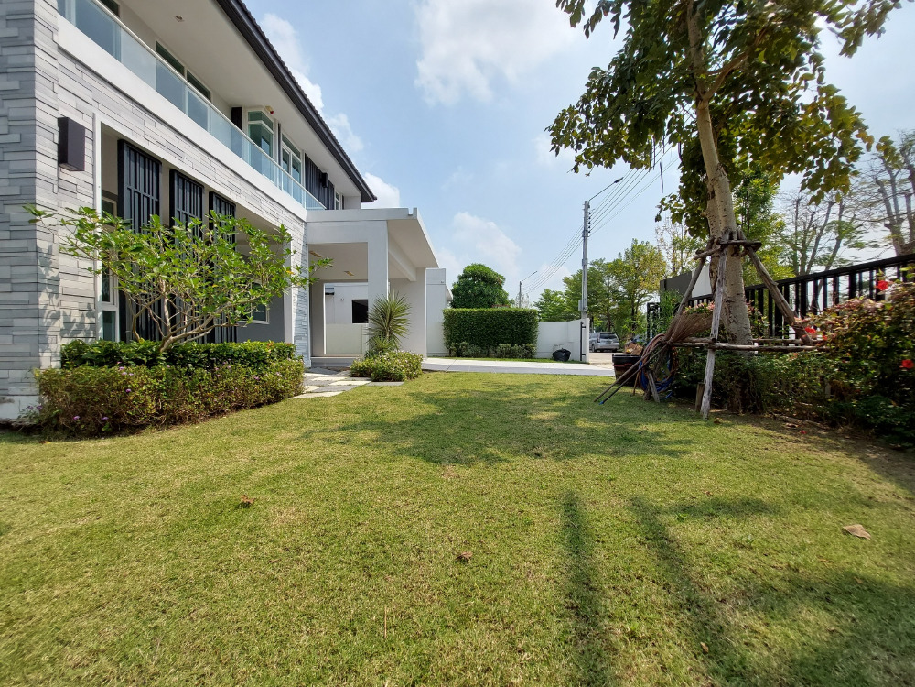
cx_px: 458
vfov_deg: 89.9
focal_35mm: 13
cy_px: 344
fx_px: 344
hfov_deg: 106.2
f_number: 2.2
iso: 50
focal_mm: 1.74
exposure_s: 1/2100
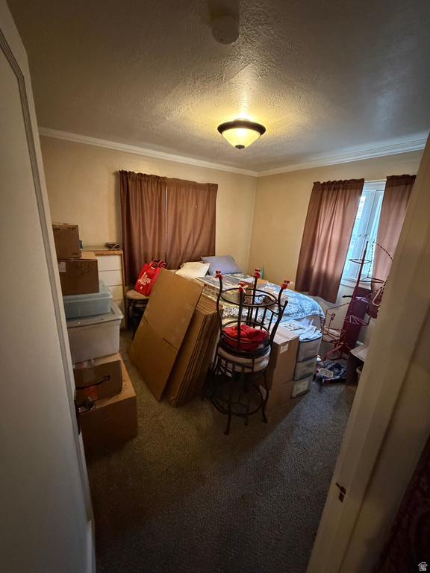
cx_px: 215
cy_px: 286
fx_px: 232
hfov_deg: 85.7
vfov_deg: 102.1
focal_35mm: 14
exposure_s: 1/30
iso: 1250
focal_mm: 2.22
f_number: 2.2
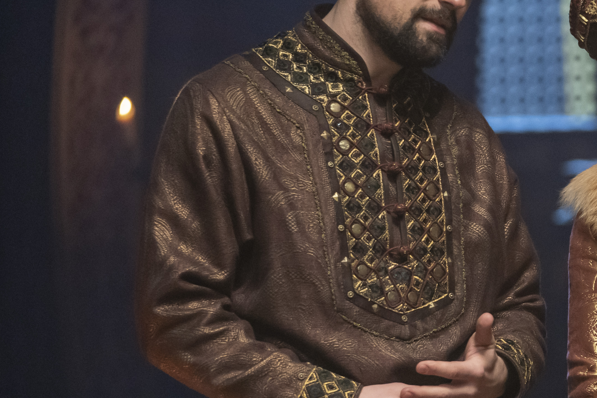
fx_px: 4660
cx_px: 681
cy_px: 265
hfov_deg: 7.3
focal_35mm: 281
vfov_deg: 4.9
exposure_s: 1/100
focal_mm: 122
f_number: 2.8
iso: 3200
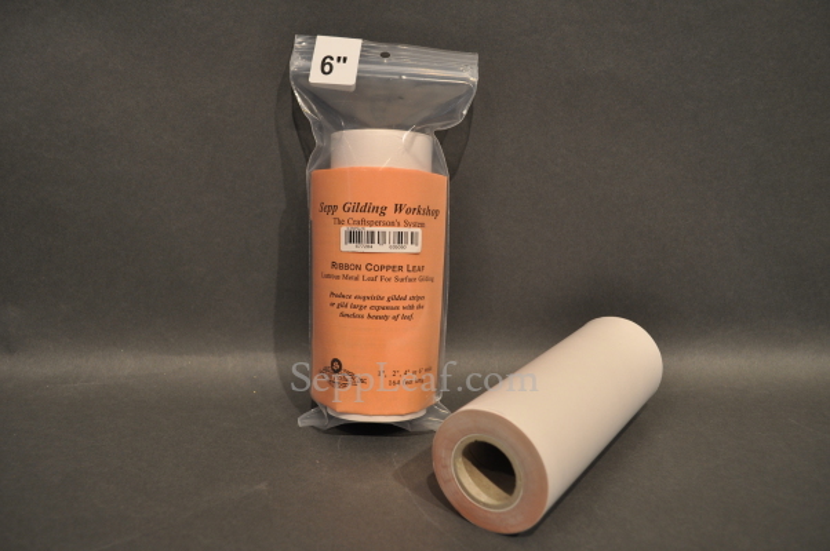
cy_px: 276
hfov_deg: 62.0
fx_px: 691
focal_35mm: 30
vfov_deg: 43.5
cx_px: 415
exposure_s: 1/100
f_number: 5.6
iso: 400
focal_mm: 20
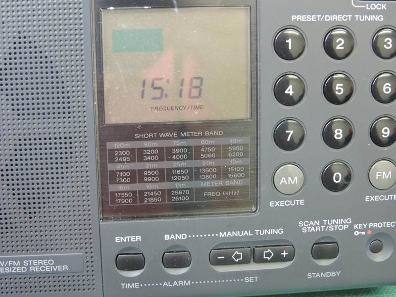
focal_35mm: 65
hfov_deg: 29.8
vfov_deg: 22.6
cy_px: 148
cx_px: 198
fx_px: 744
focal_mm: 11.6
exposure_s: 1/15
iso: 400
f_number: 4.2
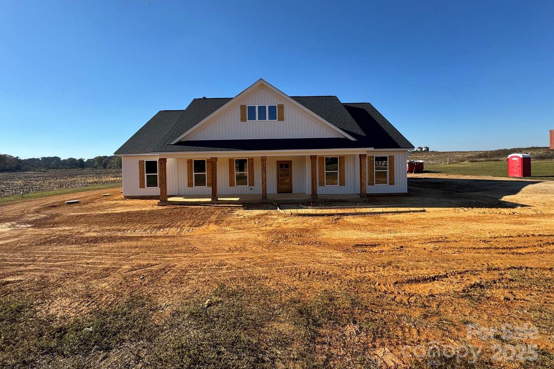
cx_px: 274
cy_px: 162
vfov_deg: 77.0
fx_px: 231
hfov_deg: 100.4
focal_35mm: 15
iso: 40
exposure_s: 1/1236
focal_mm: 2.22
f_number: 2.2
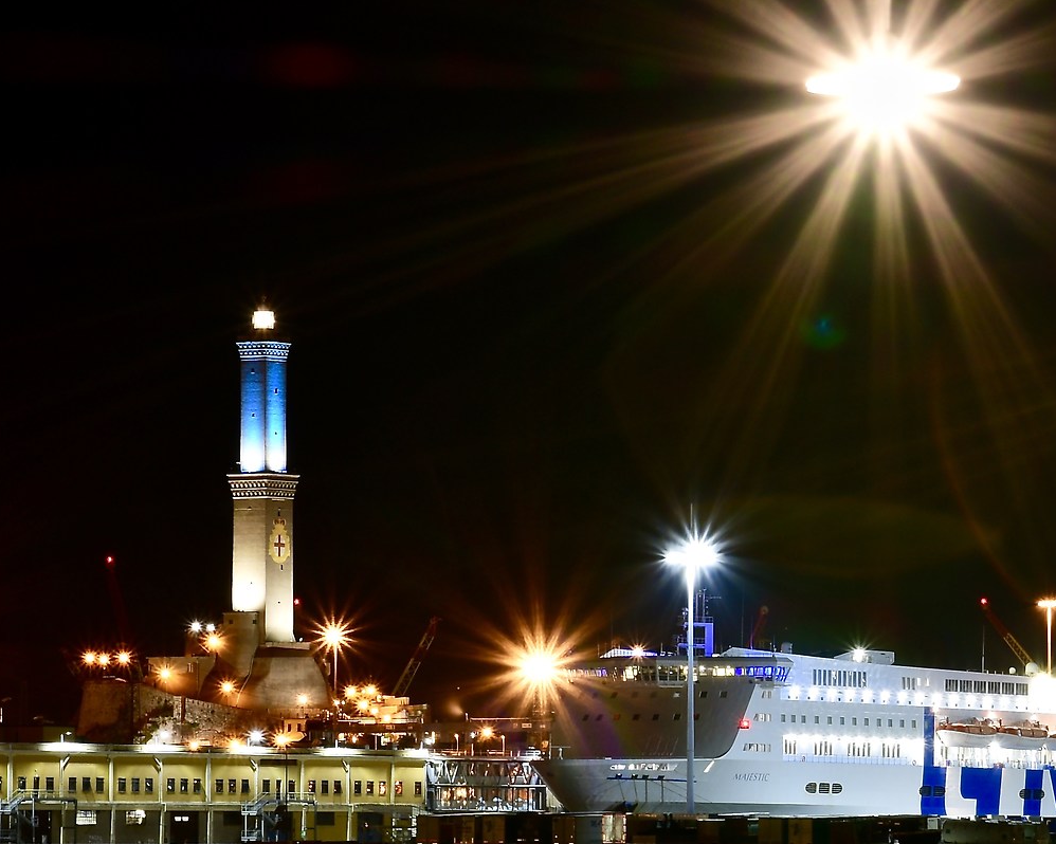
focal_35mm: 237
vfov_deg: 6.5
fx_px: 7406
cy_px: 573
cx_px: 839
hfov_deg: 8.1
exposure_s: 30
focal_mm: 70
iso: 100
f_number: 18
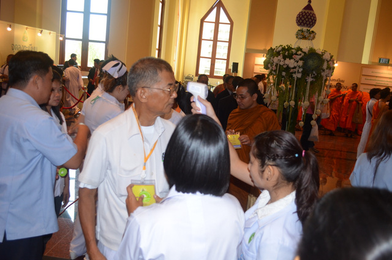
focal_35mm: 36
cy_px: 130
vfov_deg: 36.7
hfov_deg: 53.2
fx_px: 391
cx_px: 196
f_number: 4
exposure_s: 1/60
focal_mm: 24
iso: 800
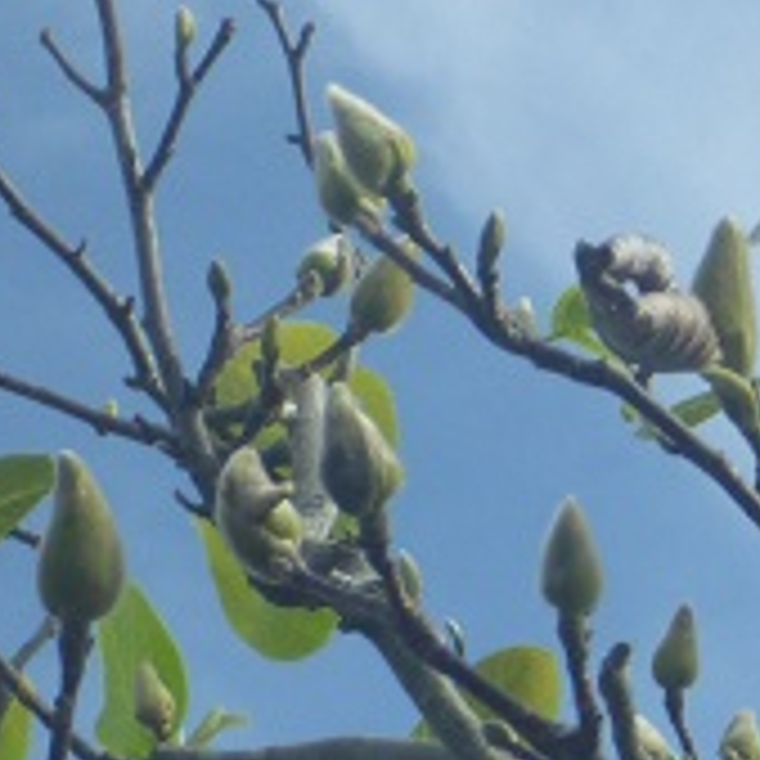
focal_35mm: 267
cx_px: 764
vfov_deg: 6.5
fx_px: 6632
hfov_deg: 6.5
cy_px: 90
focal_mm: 11.7
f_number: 5.3
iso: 160
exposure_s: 1/500
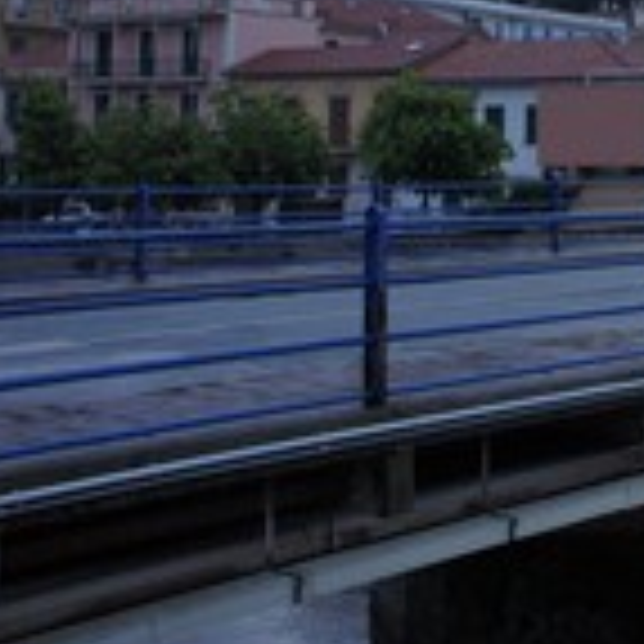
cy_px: 36
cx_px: 946
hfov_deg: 20.3
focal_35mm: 74
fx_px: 1558
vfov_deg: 22.6
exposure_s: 1/250
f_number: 4.5
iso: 1000
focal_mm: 18
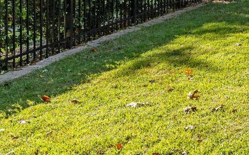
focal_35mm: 101
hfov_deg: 17.6
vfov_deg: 12.4
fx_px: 685
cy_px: -63
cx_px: 416
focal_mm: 28
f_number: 6.3
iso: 1000
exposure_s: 1/1000
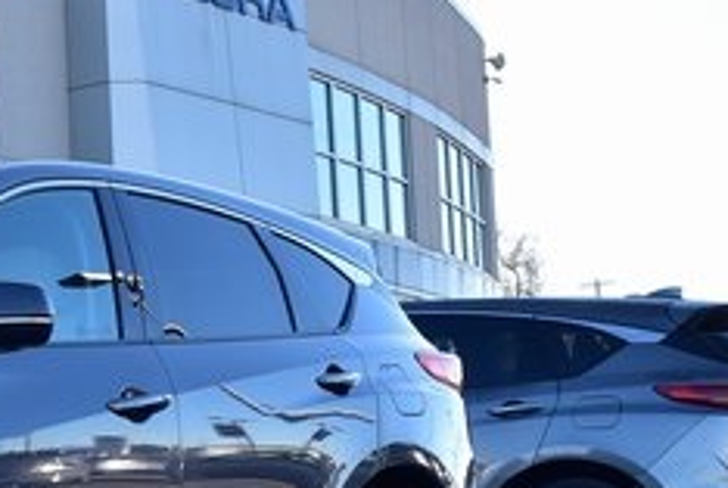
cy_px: 289
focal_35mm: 102
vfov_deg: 13.4
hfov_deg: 18.4
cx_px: -240
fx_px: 2074
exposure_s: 1/160
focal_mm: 25
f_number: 6.3
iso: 100
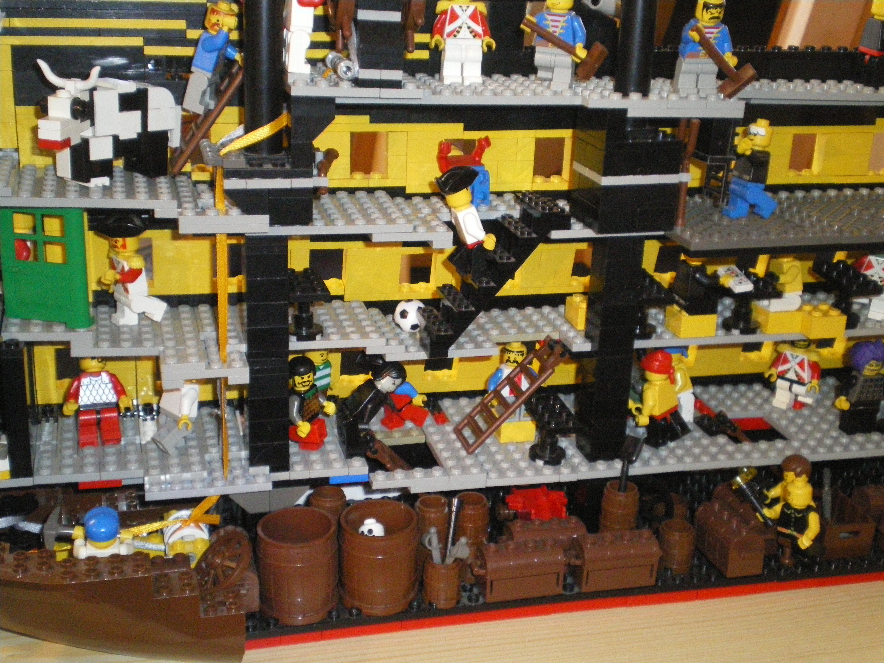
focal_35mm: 48
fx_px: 1226
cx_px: 442
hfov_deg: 39.7
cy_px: 332
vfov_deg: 30.3
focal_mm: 8.4
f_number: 3.7
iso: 800
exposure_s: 1/50
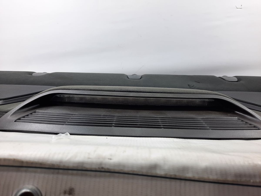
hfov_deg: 69.4
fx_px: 188
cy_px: 98
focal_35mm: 25
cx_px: 130
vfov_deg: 54.9
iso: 40
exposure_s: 1/50
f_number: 2
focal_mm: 4.6
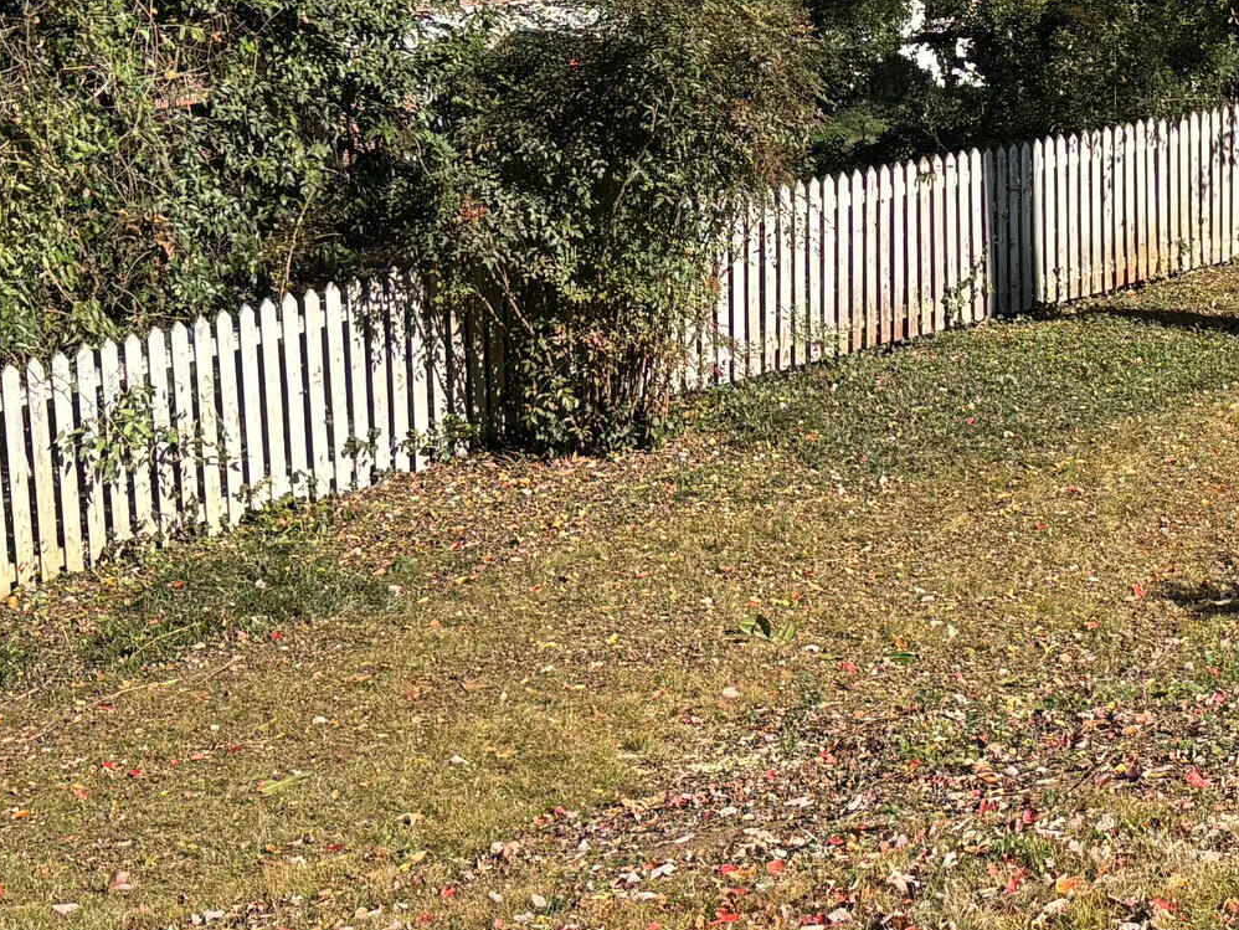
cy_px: 243
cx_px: 1220
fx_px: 2864
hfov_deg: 23.5
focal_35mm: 80
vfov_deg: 18.3
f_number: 1.6
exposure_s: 1/1499
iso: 50
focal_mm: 5.96
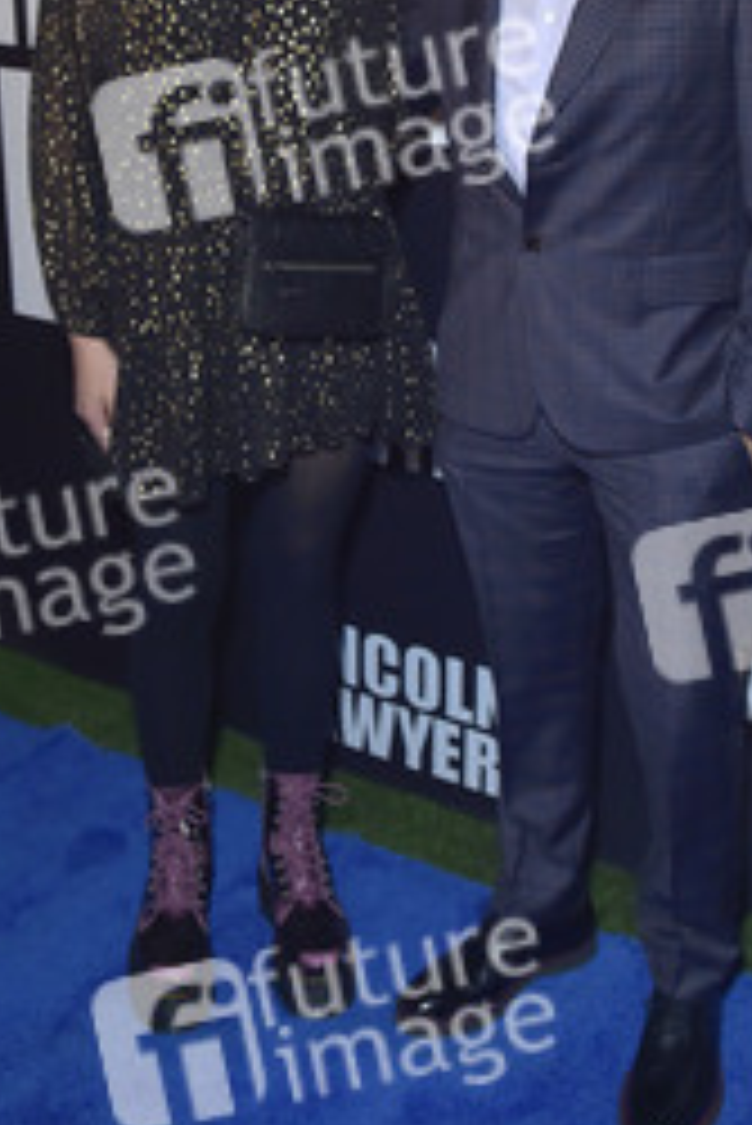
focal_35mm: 48
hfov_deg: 28.0
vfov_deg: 40.4
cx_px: 457
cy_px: 351
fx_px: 1502
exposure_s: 1/200
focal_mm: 30
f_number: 6.3
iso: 800
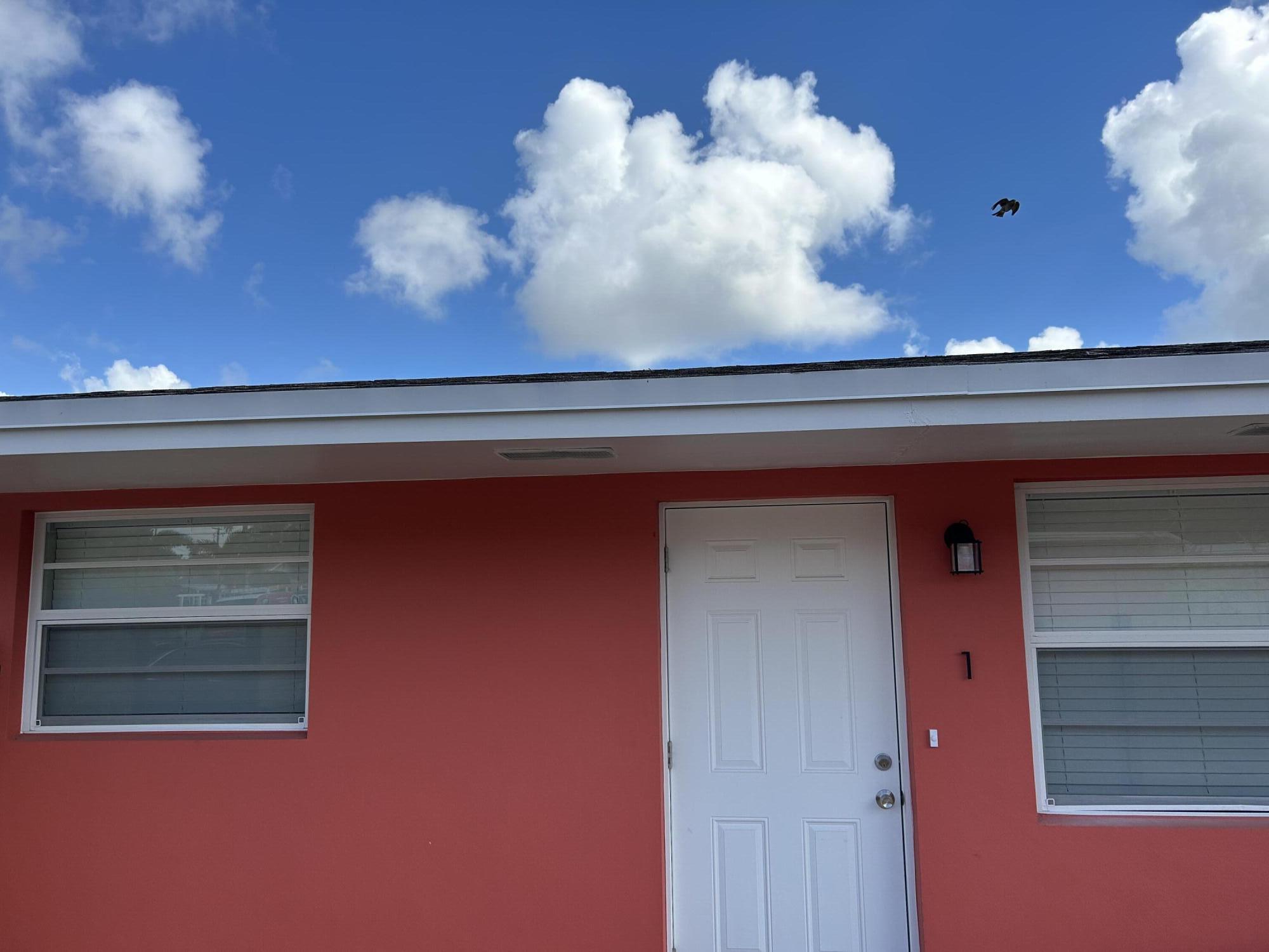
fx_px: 953
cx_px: 634
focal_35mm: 26
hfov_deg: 67.3
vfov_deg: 53.1
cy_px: 476
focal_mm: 5.7
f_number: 1.5
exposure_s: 1/3460
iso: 50
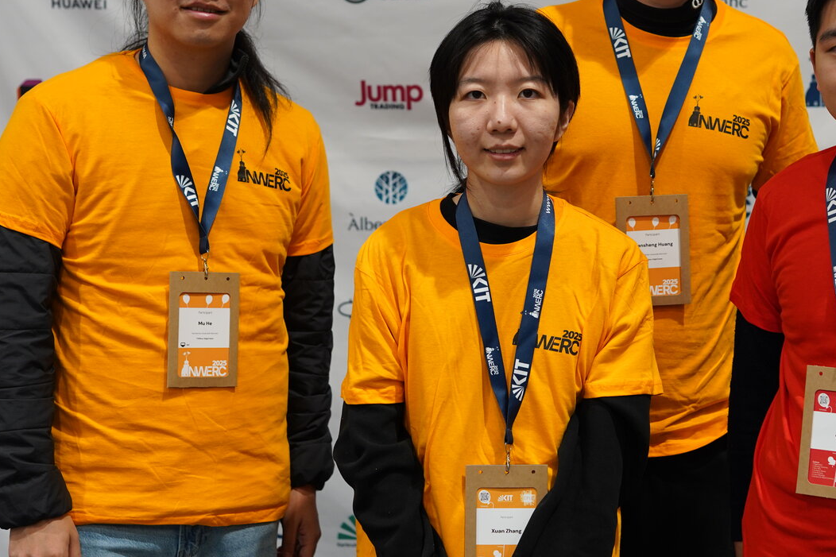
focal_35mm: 77
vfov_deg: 17.7
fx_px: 1788
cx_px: 505
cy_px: 204
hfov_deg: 26.3
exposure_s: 1/60
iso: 640
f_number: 2.8
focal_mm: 50
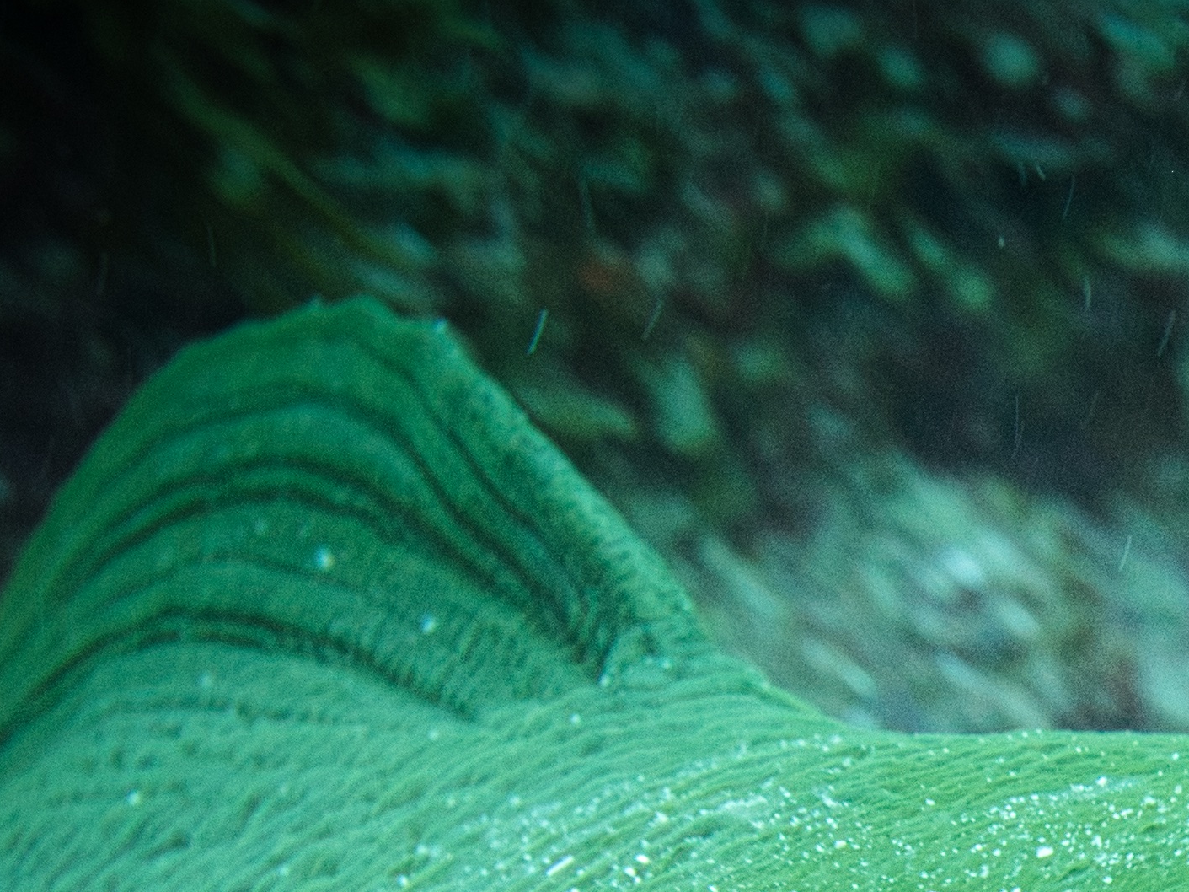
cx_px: 1502
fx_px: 15146
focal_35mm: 441
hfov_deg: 4.5
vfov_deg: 3.4
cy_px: 1517
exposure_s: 1/20
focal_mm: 60
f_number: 8
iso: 800
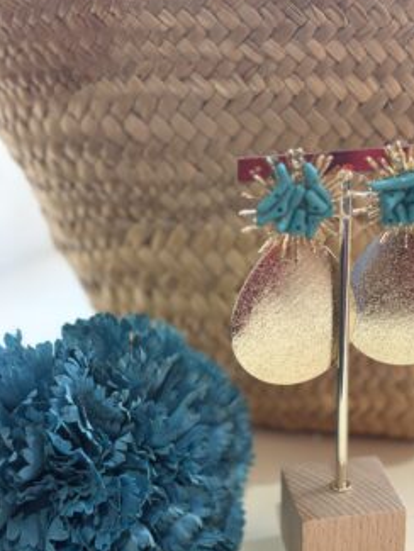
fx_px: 1020
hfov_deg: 22.9
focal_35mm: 64
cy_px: 312
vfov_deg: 30.2
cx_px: 241
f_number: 1.6
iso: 64
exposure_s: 1/50
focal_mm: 5.96
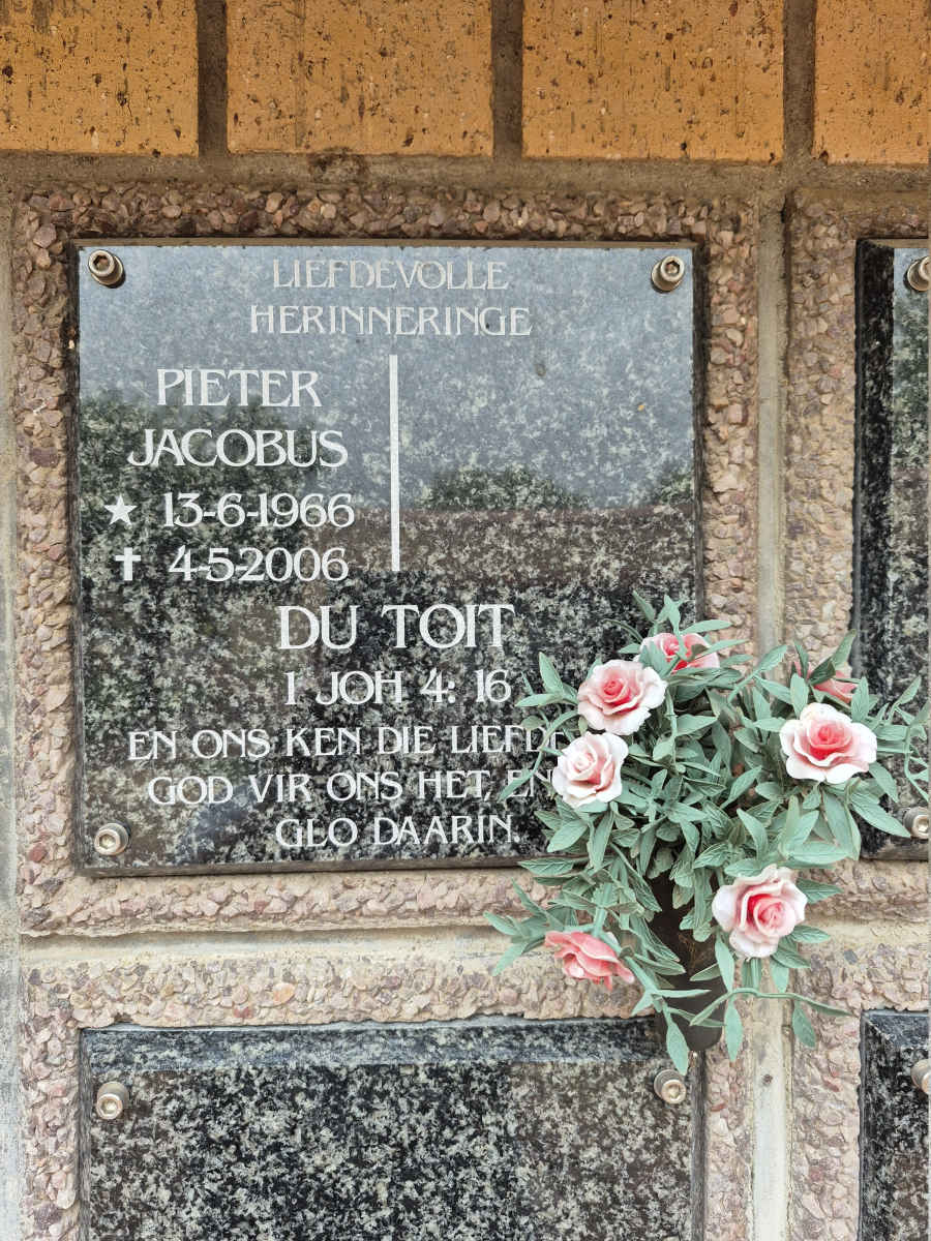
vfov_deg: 73.9
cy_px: 620
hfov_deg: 58.9
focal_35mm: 23
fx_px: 825
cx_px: 466
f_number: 1.8
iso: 100
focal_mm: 5.4
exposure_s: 1/180
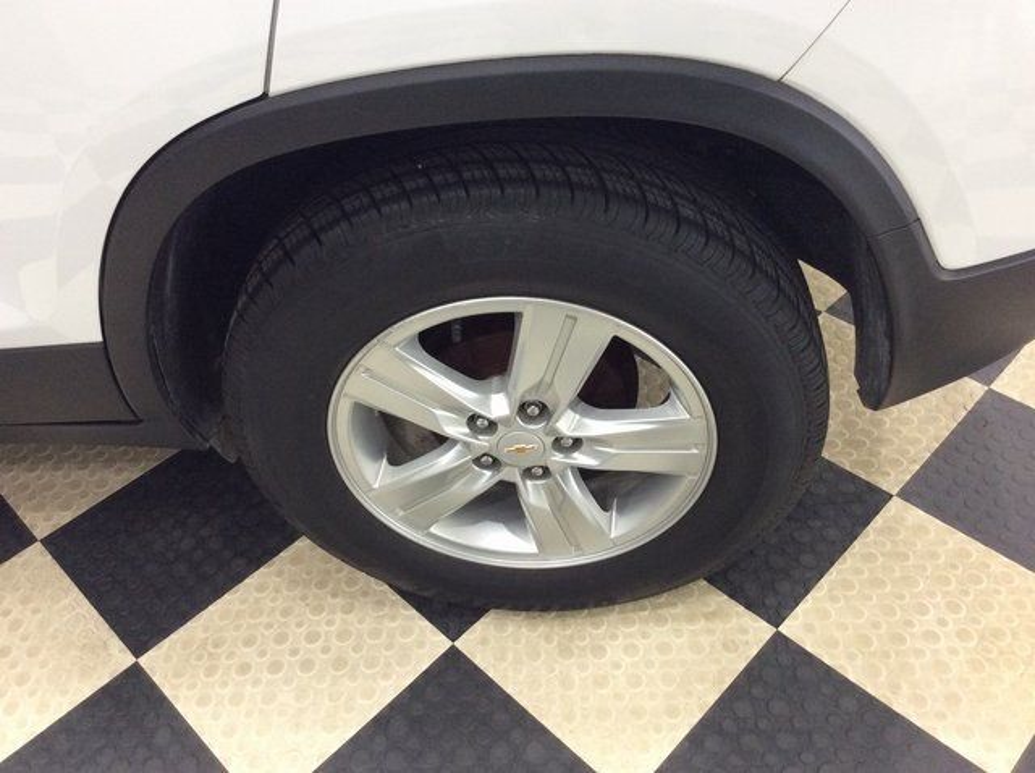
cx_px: 518
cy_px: 386
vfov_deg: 44.1
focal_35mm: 32
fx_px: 955
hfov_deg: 56.9
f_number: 2.4
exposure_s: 1/25
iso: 100
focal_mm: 3.3
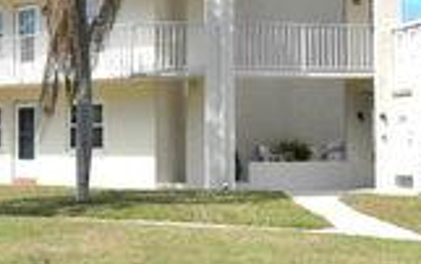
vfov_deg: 14.4
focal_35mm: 91
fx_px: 1045
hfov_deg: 22.5
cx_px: 84
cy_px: 76
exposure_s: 1/400
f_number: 10
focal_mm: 20
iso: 200
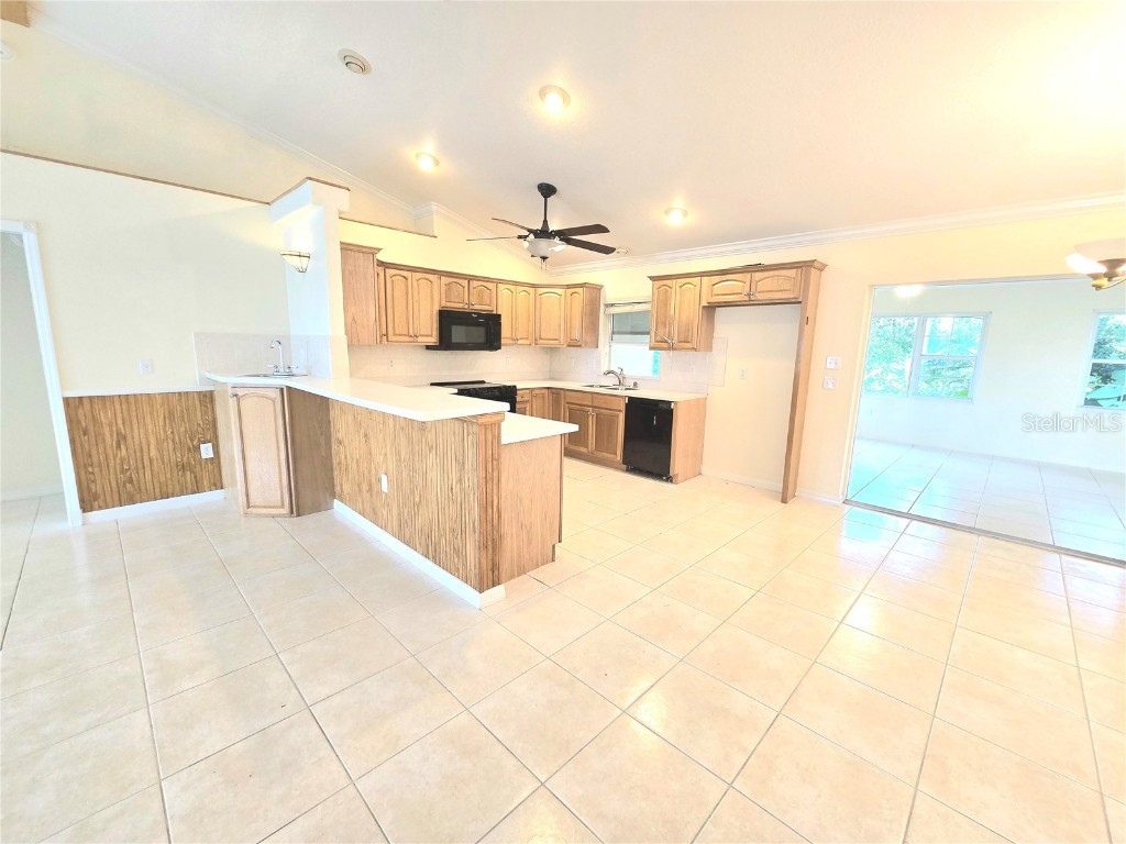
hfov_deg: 106.2
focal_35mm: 13
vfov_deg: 89.9
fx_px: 423
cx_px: 563
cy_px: 422
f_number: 2.2
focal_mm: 2.2
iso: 200
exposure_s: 1/60.2
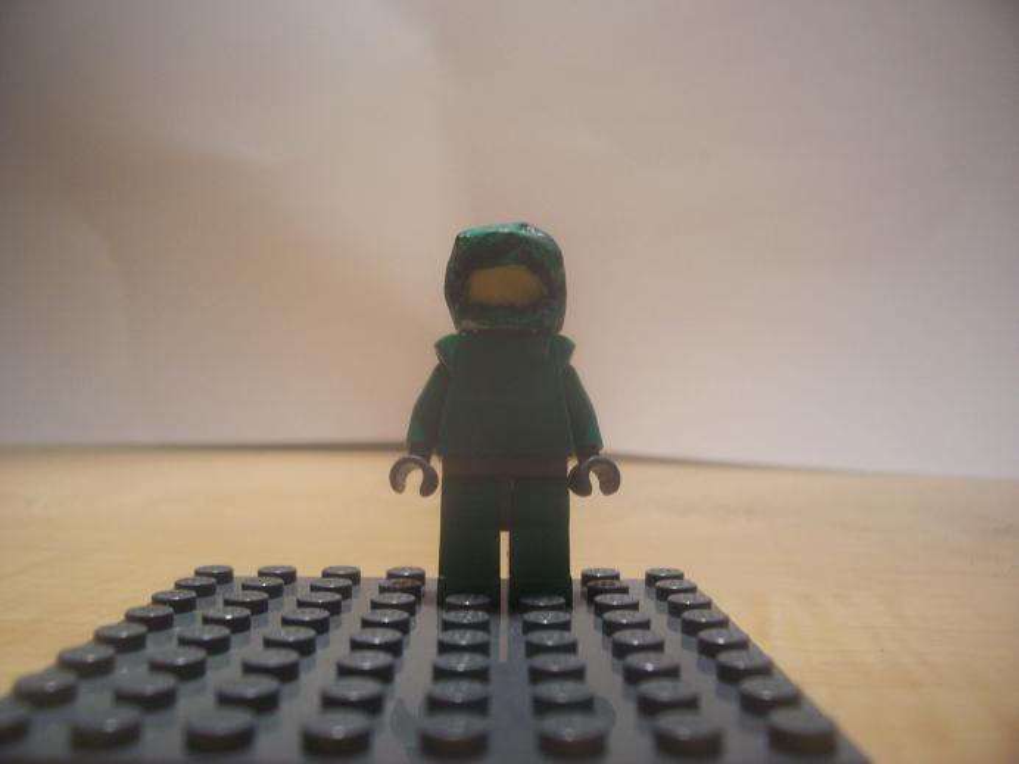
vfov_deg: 41.8
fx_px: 1001
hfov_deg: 54.0
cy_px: 382
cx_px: 510
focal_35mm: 34
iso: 80
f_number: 2.7
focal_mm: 5.6
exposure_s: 1/42.4
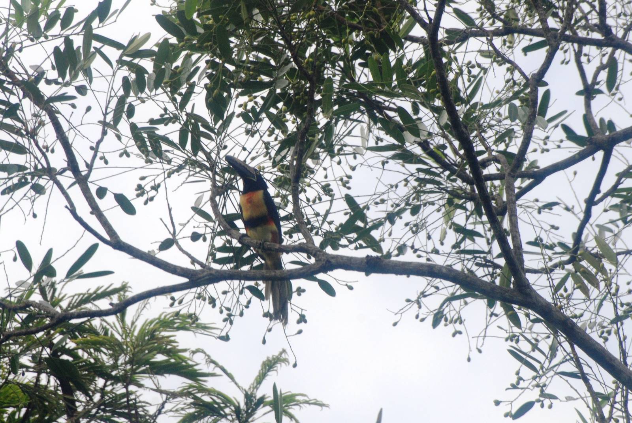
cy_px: 212
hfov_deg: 4.6
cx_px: 316
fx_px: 7909
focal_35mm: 450
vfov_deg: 3.1
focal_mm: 300
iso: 400
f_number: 10
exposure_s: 1/160
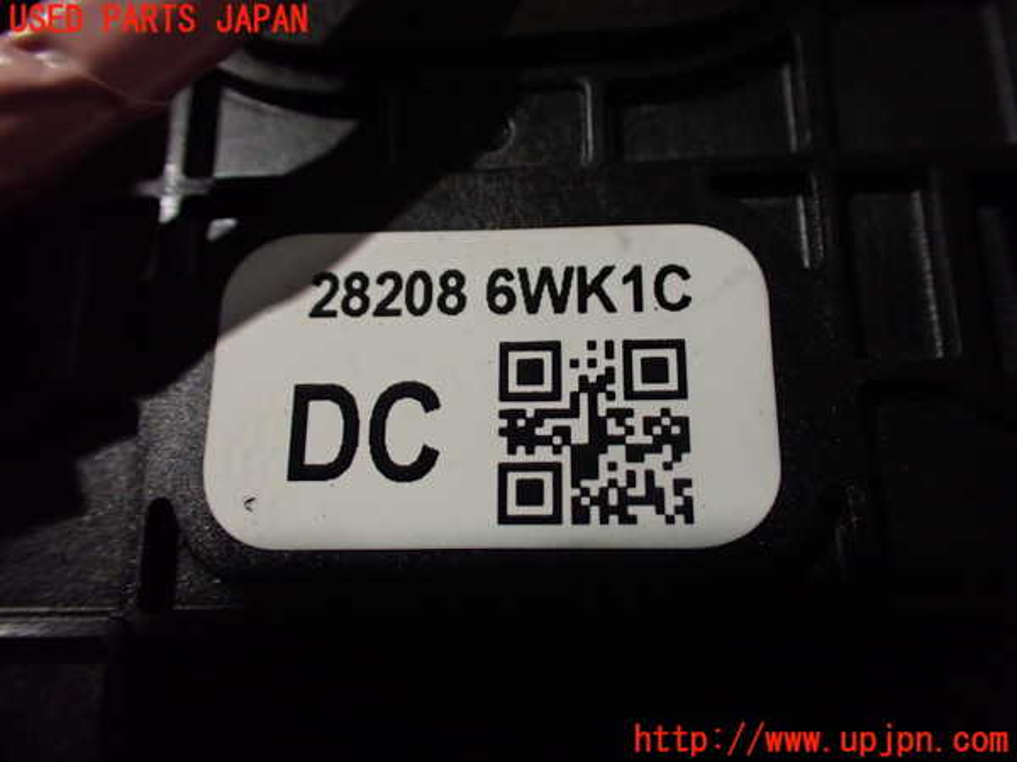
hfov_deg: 60.0
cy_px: 381
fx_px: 881
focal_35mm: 30
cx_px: 508
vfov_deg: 46.8
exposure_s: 1/50
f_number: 2.3
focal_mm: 5.4
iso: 800
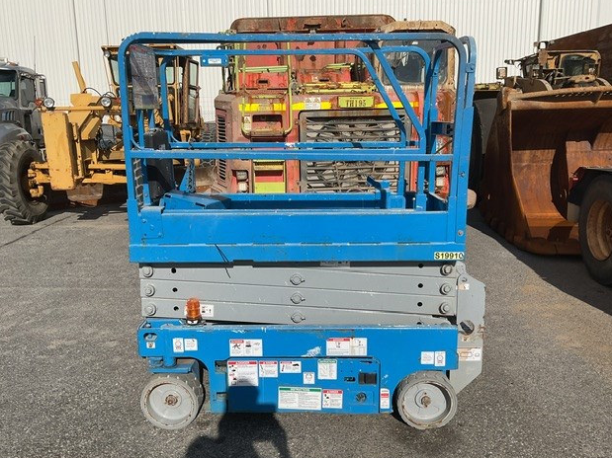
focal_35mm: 30
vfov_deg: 46.8
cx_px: 300
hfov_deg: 60.0
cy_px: 232
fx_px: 530
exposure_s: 1/3534
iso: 16
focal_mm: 3
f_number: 1.8
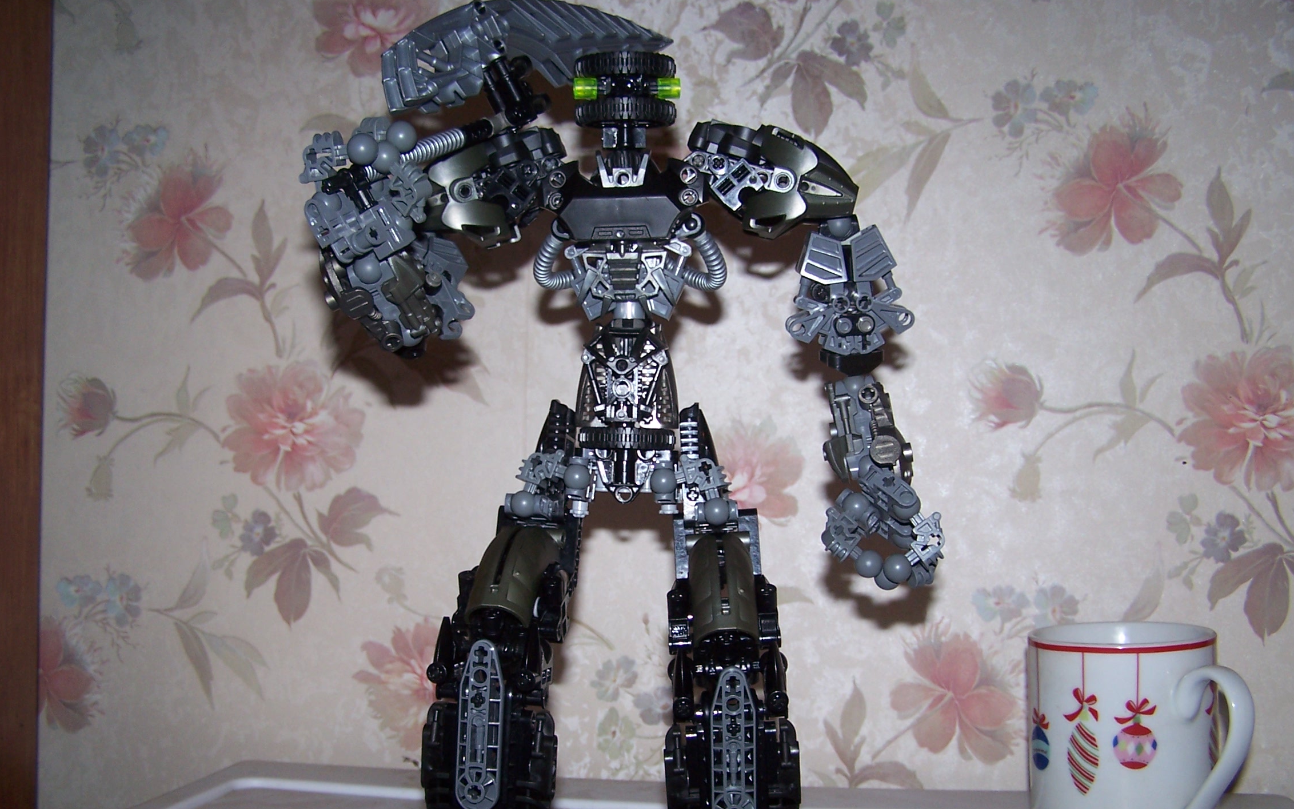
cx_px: 646
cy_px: 487
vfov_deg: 31.2
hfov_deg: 48.2
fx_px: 1446
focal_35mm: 41
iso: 80
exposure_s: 1/60
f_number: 2.8
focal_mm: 6.3
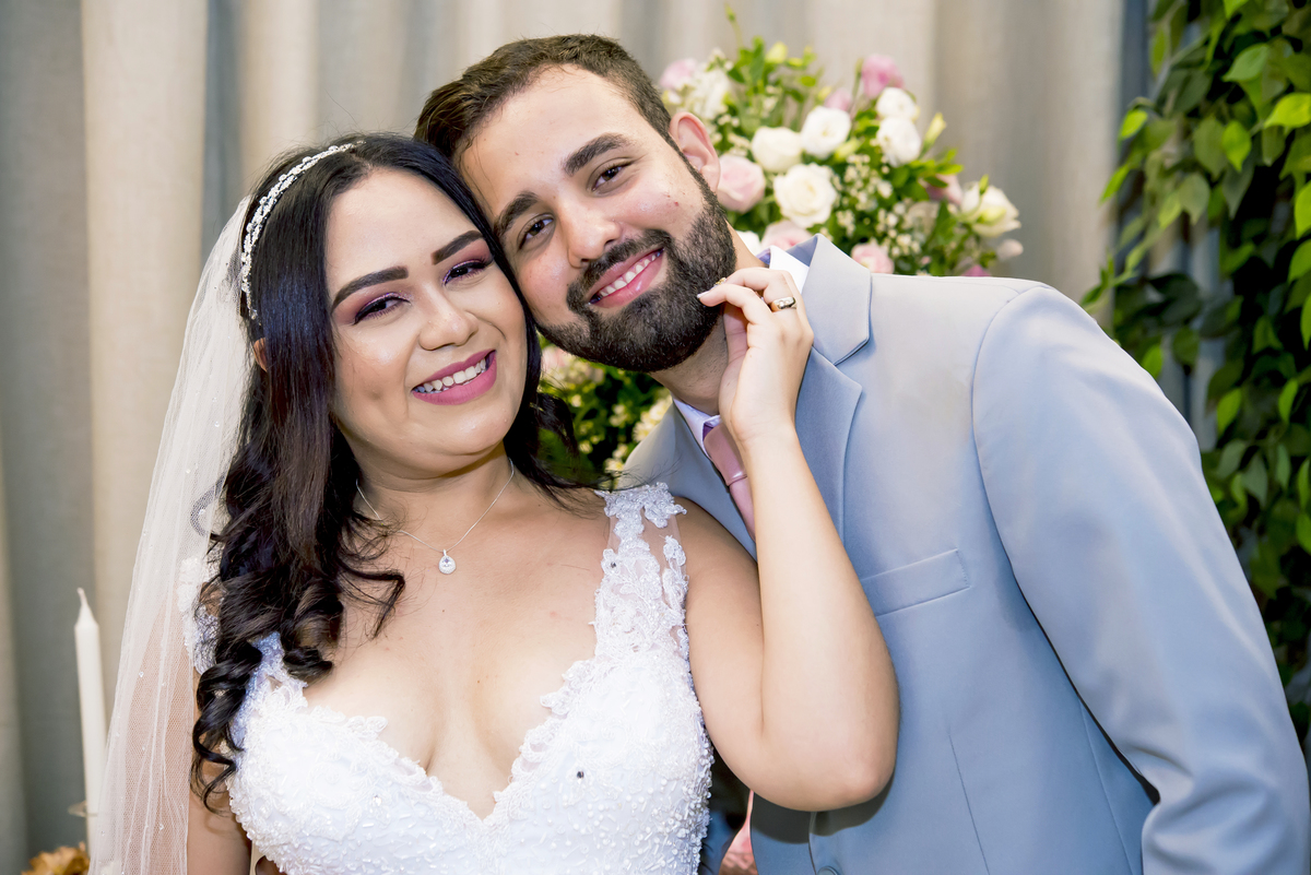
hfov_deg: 33.4
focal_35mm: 60
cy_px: 438
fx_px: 2186
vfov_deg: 22.6
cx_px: 656
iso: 3200
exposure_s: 1/160
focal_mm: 60
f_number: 5
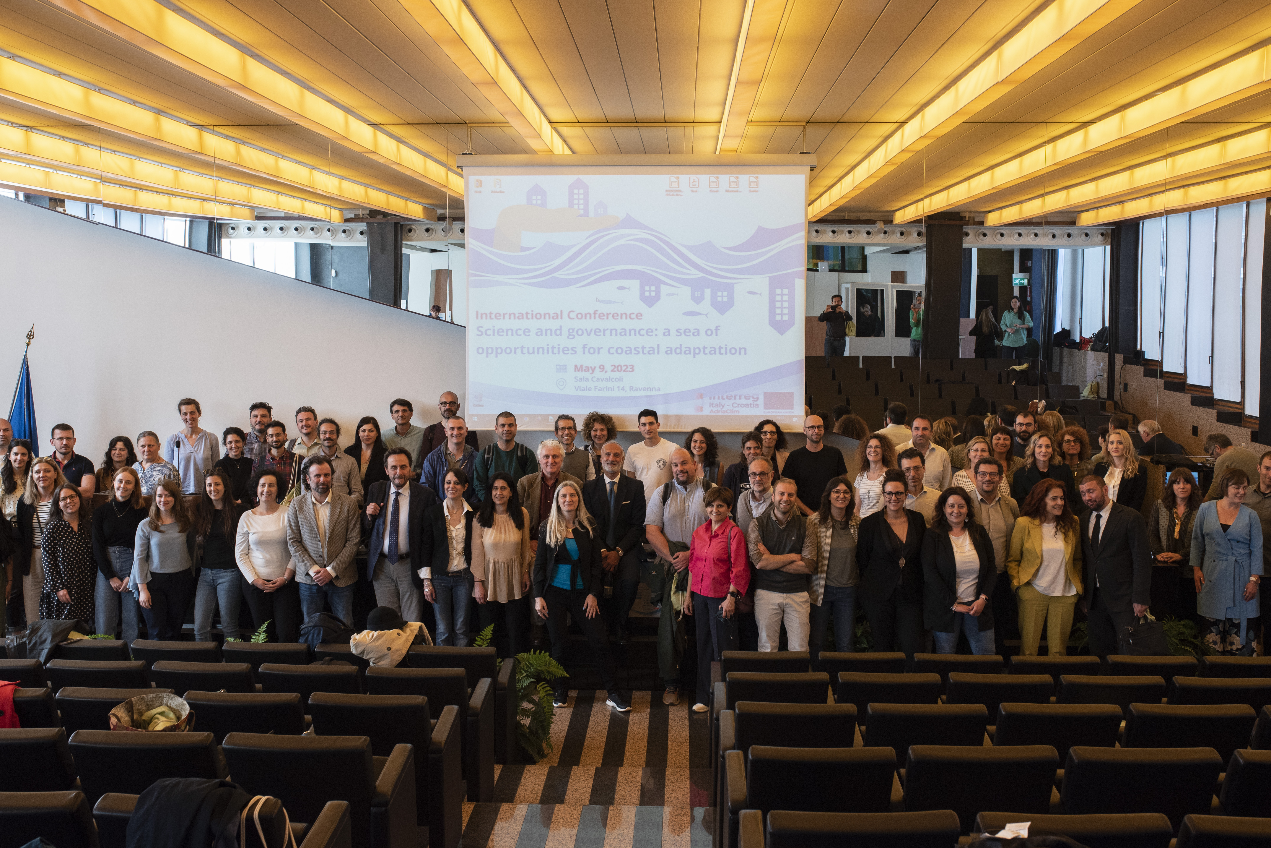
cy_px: 424
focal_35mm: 35
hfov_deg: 54.4
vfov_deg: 37.9
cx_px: 636
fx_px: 1236
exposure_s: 1/80
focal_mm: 35
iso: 1000
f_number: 7.1
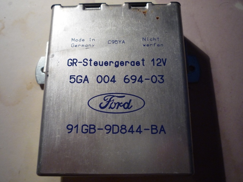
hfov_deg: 56.8
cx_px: 122
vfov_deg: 44.2
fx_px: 225
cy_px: 91
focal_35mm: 32
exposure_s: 1/30
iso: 250
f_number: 3.3
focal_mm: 5.2
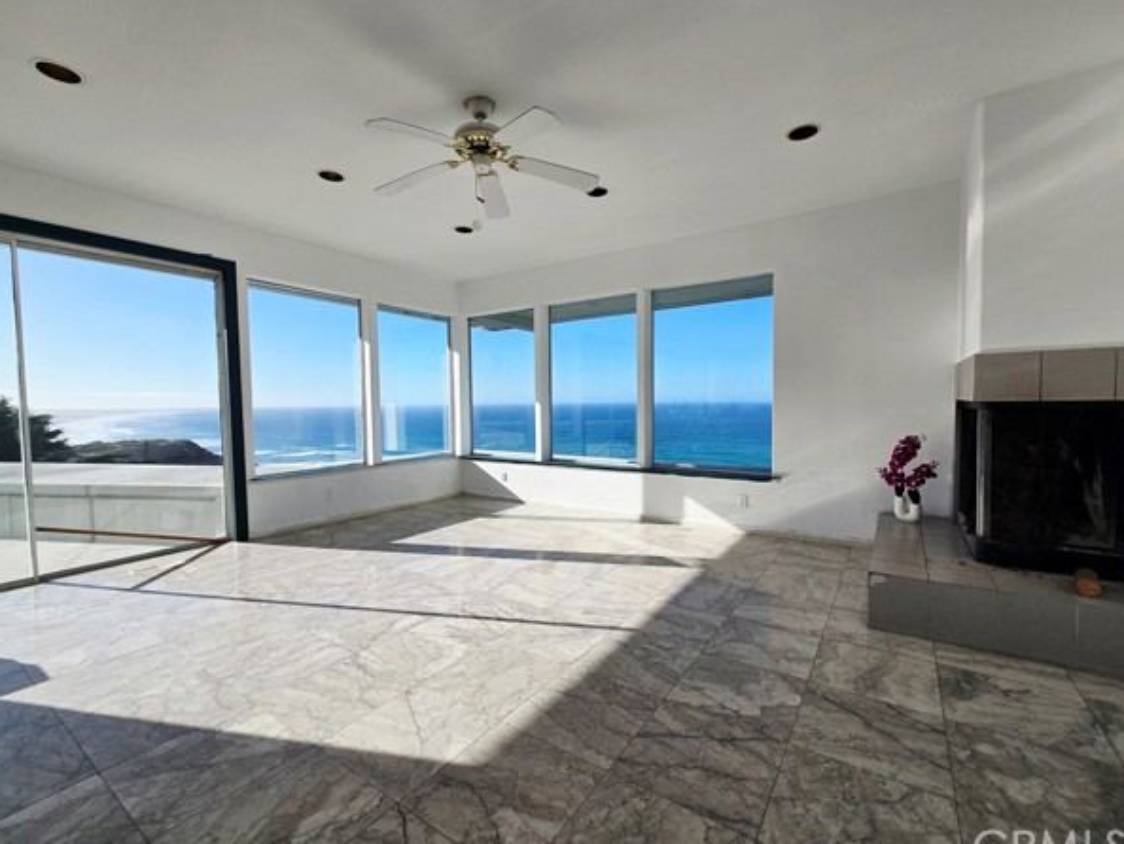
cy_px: 420
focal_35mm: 14
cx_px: 564
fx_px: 455
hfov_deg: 102.0
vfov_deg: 85.7
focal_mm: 2.2
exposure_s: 1/2500
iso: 50
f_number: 2.2
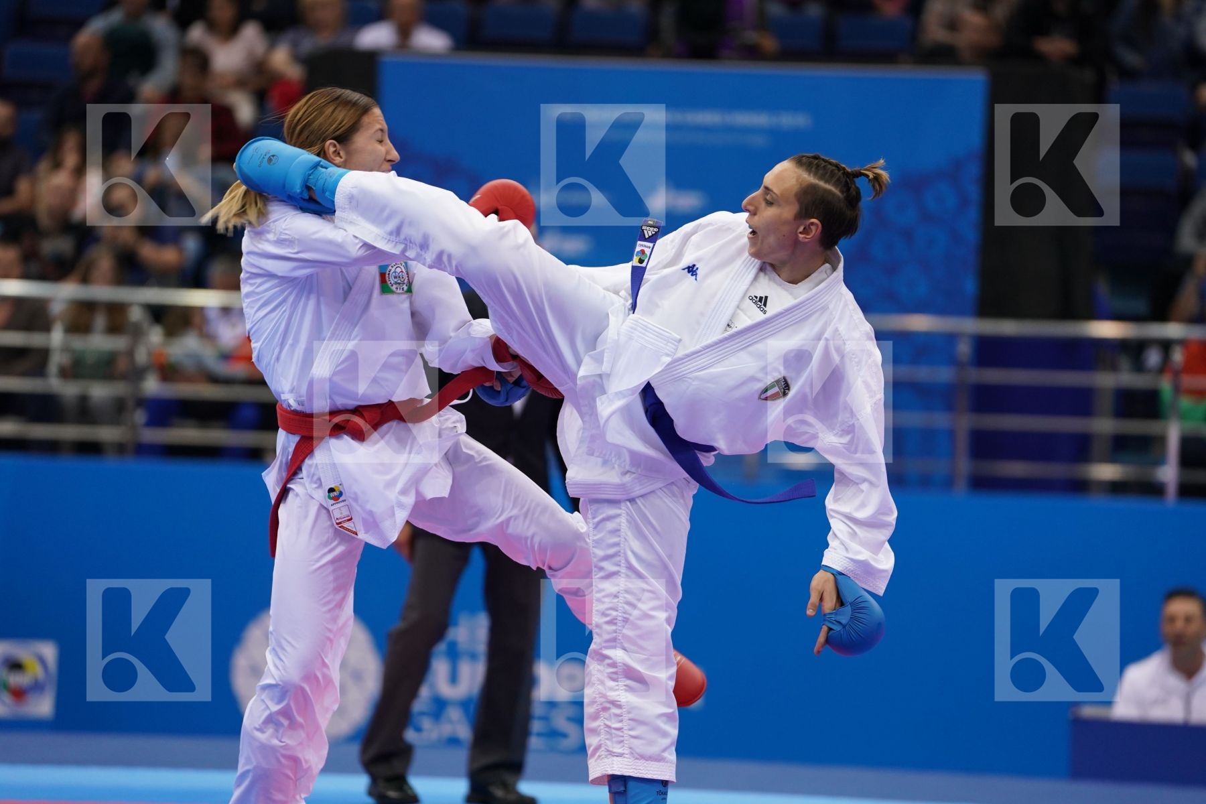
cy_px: 402
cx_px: 603
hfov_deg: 10.6
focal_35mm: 194
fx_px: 6498
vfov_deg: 7.1
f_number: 2.8
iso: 1250
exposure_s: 1/1000
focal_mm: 194
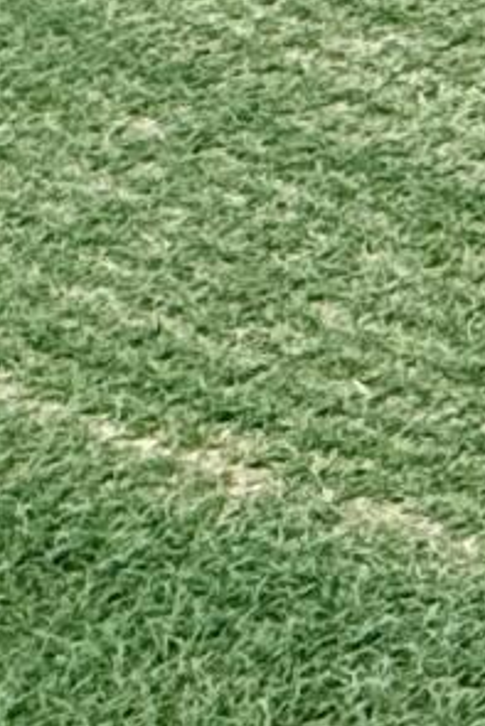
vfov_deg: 10.3
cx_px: 2462
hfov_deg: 6.0
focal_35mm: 148
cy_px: -1420
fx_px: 2987
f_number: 2.2
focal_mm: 2.22
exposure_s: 1/1709
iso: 50
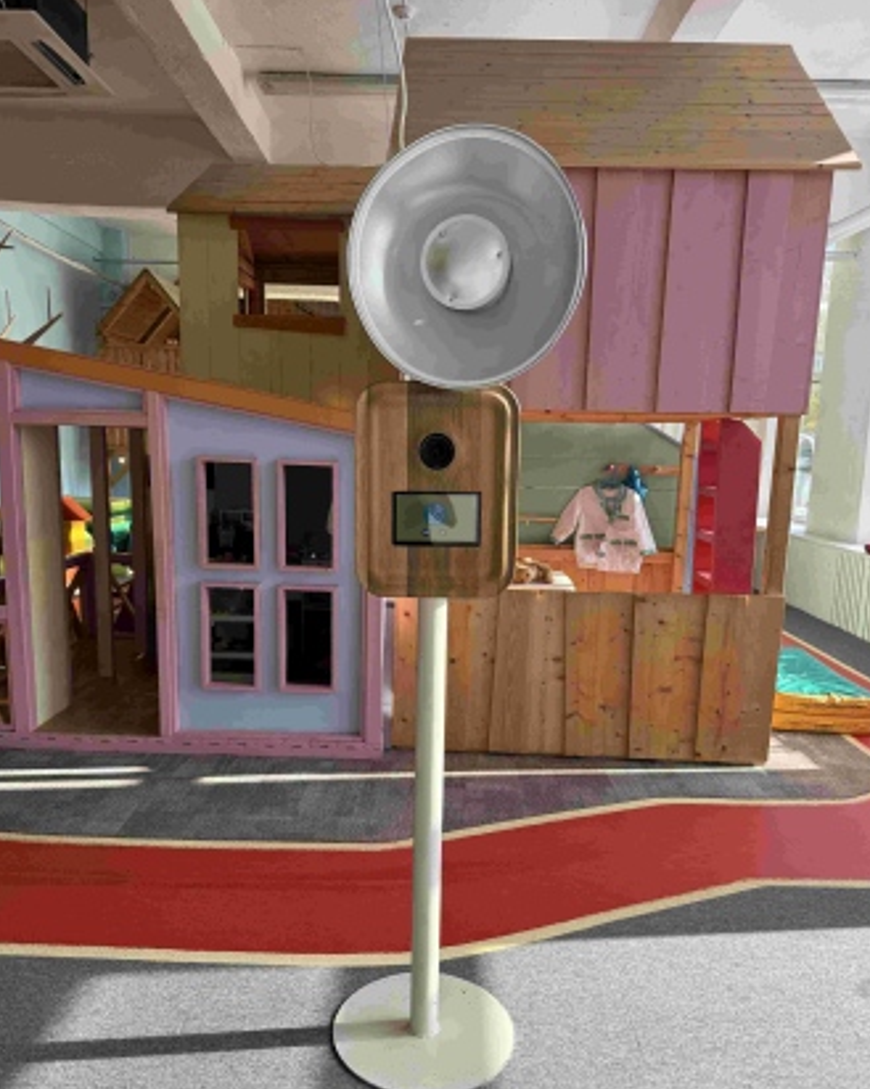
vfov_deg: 65.9
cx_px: 432
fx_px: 838
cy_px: 593
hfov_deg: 54.9
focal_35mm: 26
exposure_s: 1/474
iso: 80
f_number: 1.78
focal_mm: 6.76
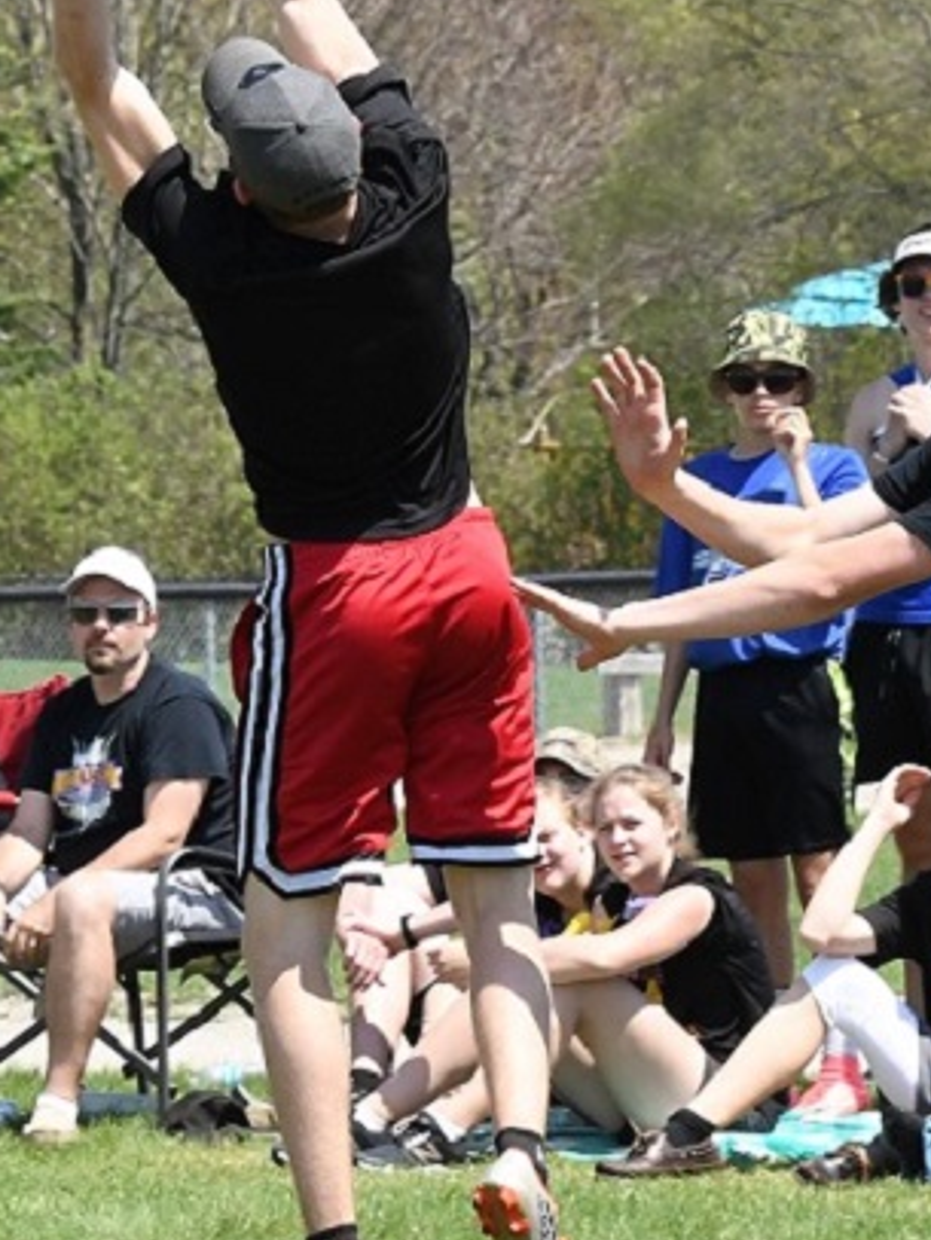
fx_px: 12789
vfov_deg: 5.5
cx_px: 98
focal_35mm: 357
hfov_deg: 4.2
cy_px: 585
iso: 800
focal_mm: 112
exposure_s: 1/800
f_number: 11
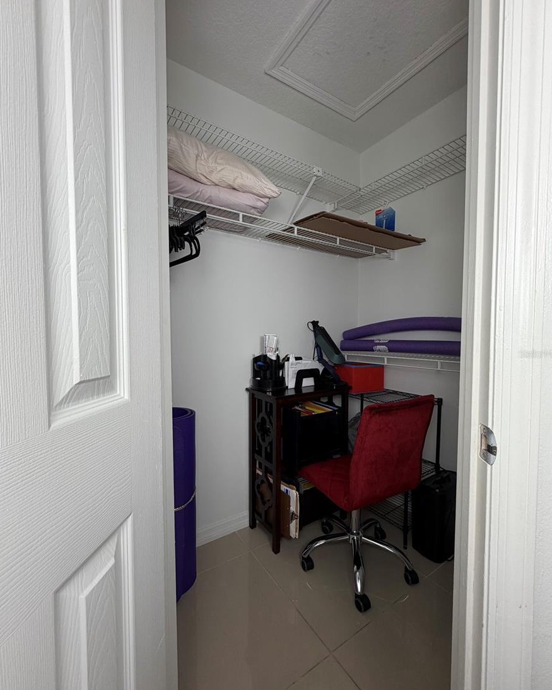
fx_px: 306
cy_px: 354
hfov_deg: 84.1
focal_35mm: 15
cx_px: 279
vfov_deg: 96.8
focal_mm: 2.22
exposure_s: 1/121
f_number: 2.2
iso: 80
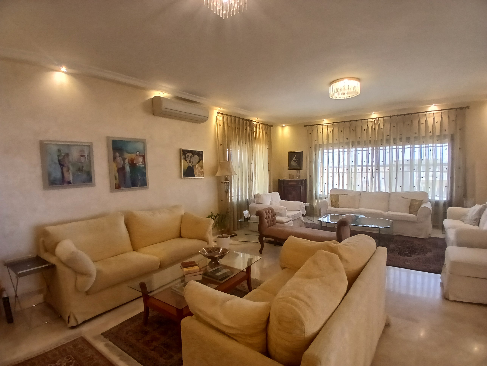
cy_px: 183
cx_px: 244
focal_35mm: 17
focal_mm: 1.4
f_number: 2.2
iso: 100
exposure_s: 1/50
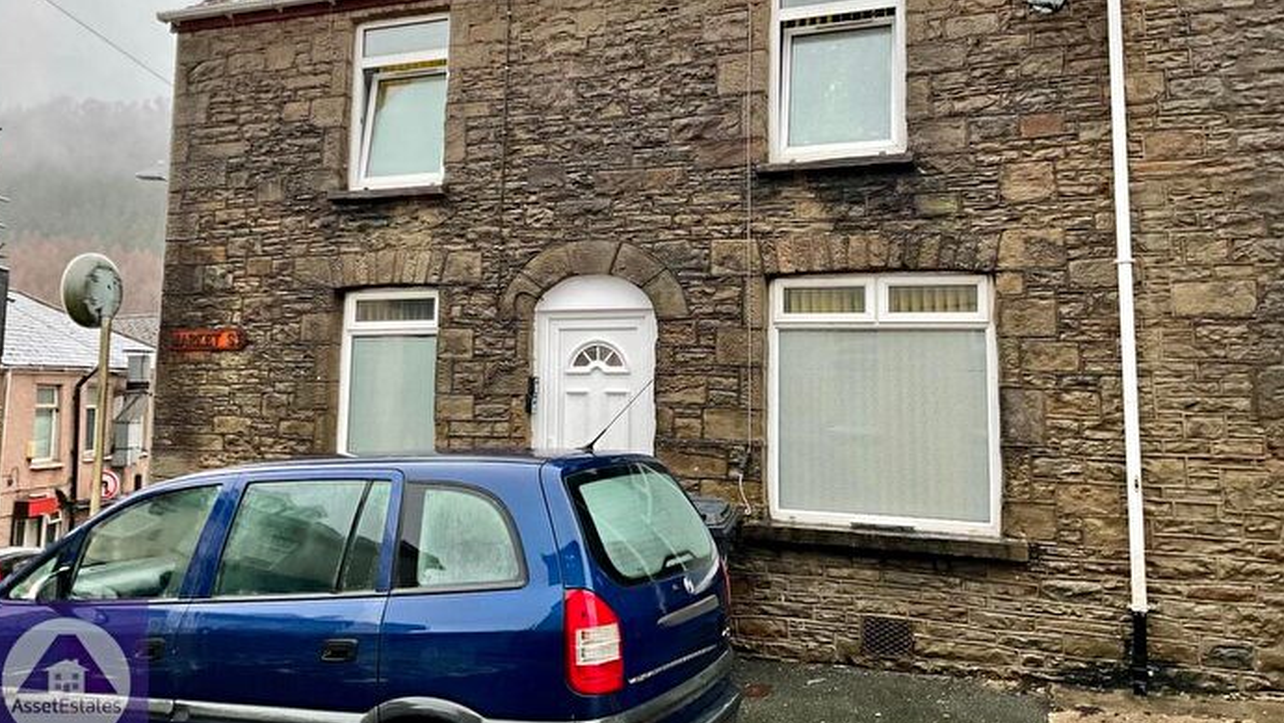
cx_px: 637
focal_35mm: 32
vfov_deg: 36.5
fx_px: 1090
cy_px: 272
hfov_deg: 61.0
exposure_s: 1/60
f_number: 1.8
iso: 80
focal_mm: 3
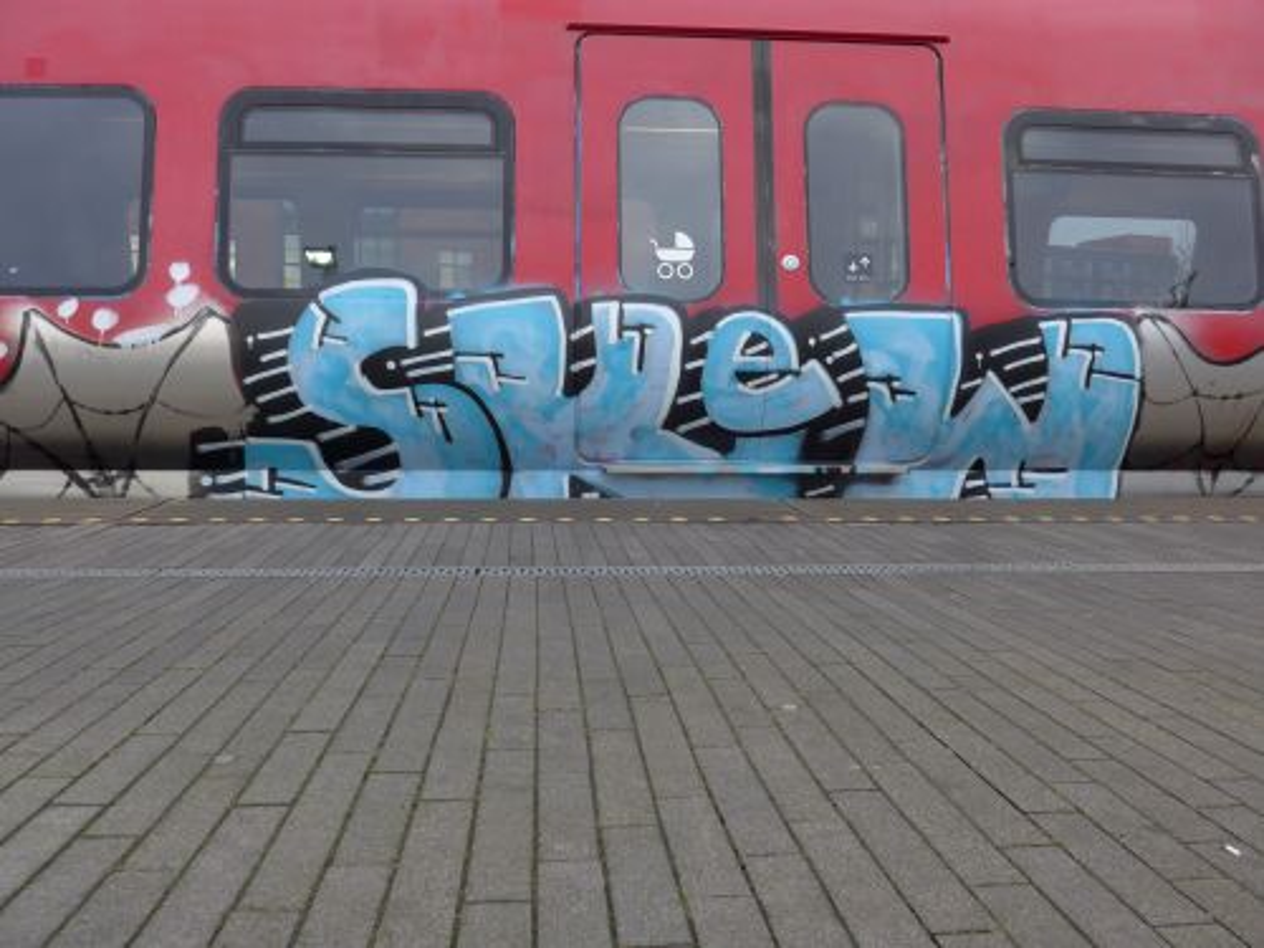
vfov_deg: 49.7
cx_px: 632
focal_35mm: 28
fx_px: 1022
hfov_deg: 63.4
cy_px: 474
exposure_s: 1/80
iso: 80
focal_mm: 6
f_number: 4
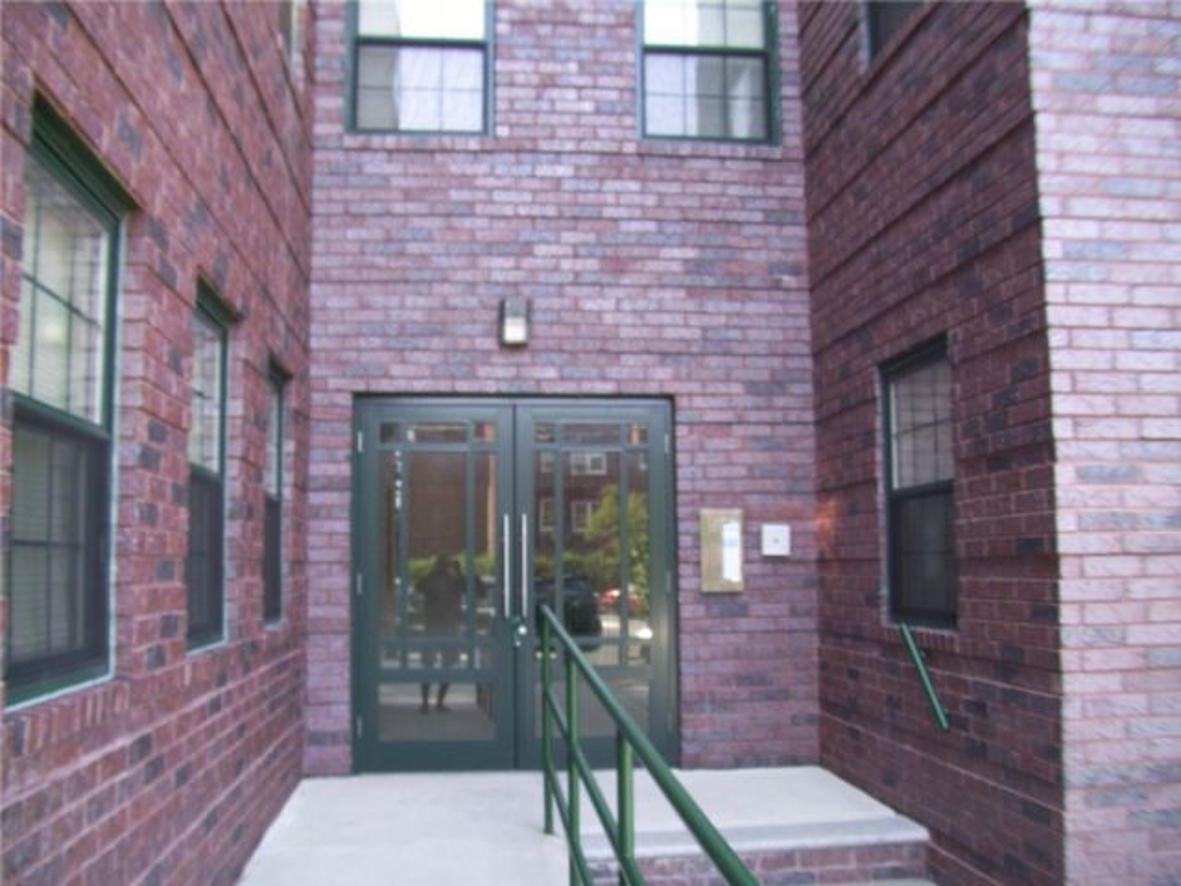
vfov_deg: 44.2
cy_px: 443
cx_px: 590
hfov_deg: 56.8
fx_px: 1092
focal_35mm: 32
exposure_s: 1/60
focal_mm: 5.7
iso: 100
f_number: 2.9
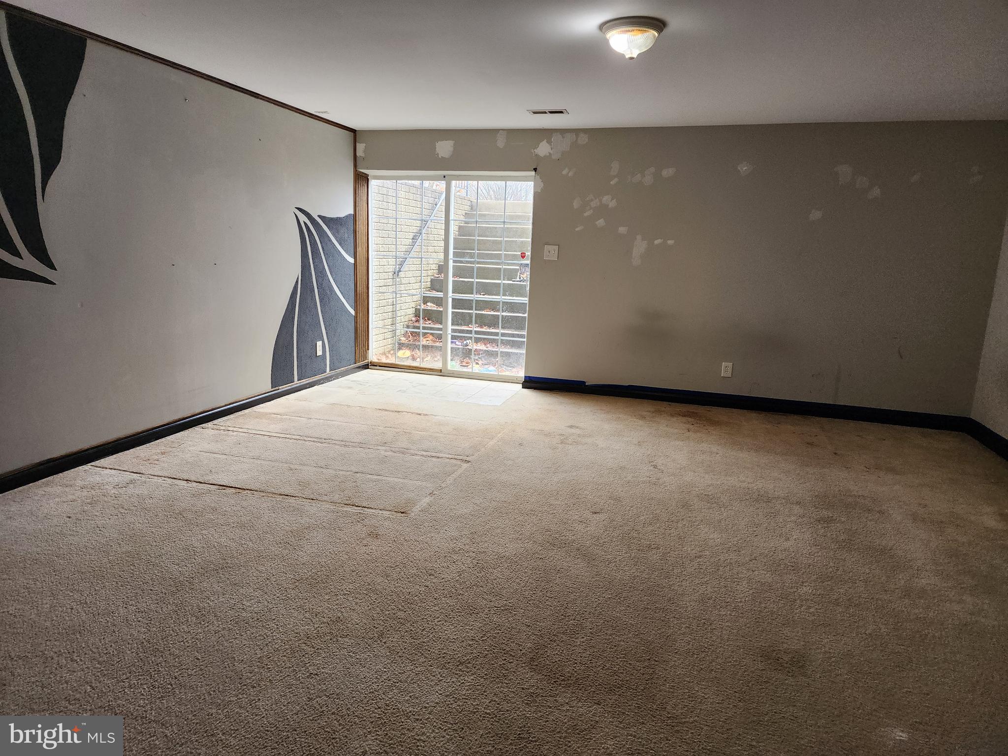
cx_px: 504
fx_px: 670
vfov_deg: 58.9
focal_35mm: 23
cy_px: 378
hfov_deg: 73.9
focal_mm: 6.4
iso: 200
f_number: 1.8
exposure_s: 1/180
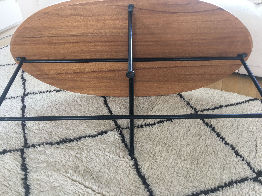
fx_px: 219
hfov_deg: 61.7
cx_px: 131
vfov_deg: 48.2
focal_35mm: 29
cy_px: 98
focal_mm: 4.15
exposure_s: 1/17
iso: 32
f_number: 2.2
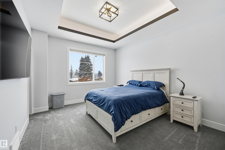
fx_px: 87
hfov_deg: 104.3
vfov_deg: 81.1
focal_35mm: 14
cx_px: 112
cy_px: 75
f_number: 8
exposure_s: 1/100
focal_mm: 14
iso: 100
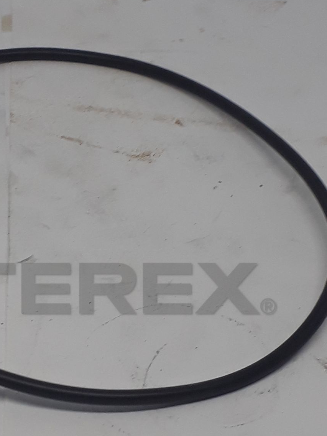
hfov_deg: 29.0
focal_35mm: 49
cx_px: 66
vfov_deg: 38.5
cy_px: 286
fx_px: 617
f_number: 1.9
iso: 40
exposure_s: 1/121
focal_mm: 3.6
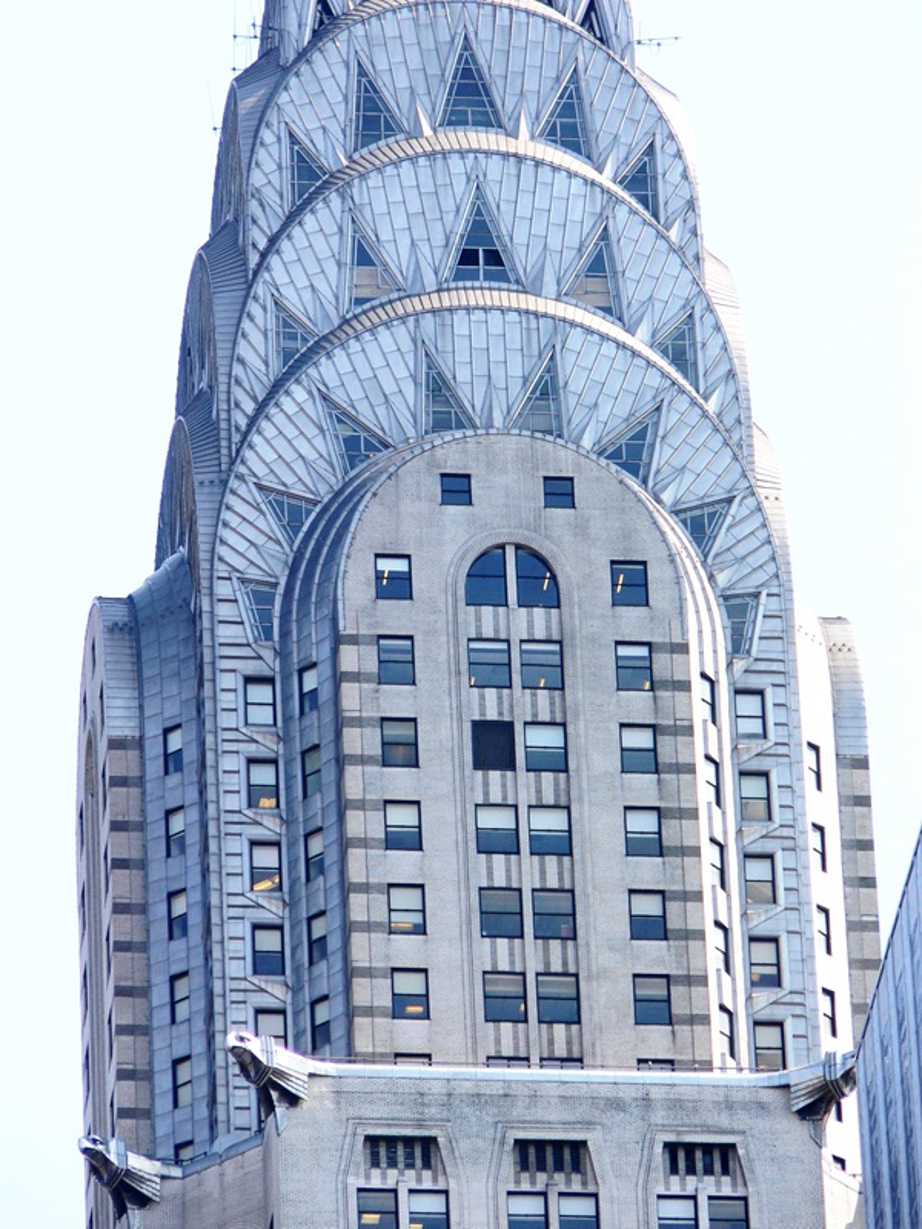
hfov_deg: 4.5
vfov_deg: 6.0
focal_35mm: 330
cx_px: 461
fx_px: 11719
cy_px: 614
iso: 80
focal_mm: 69.9
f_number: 5.6
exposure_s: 1/250
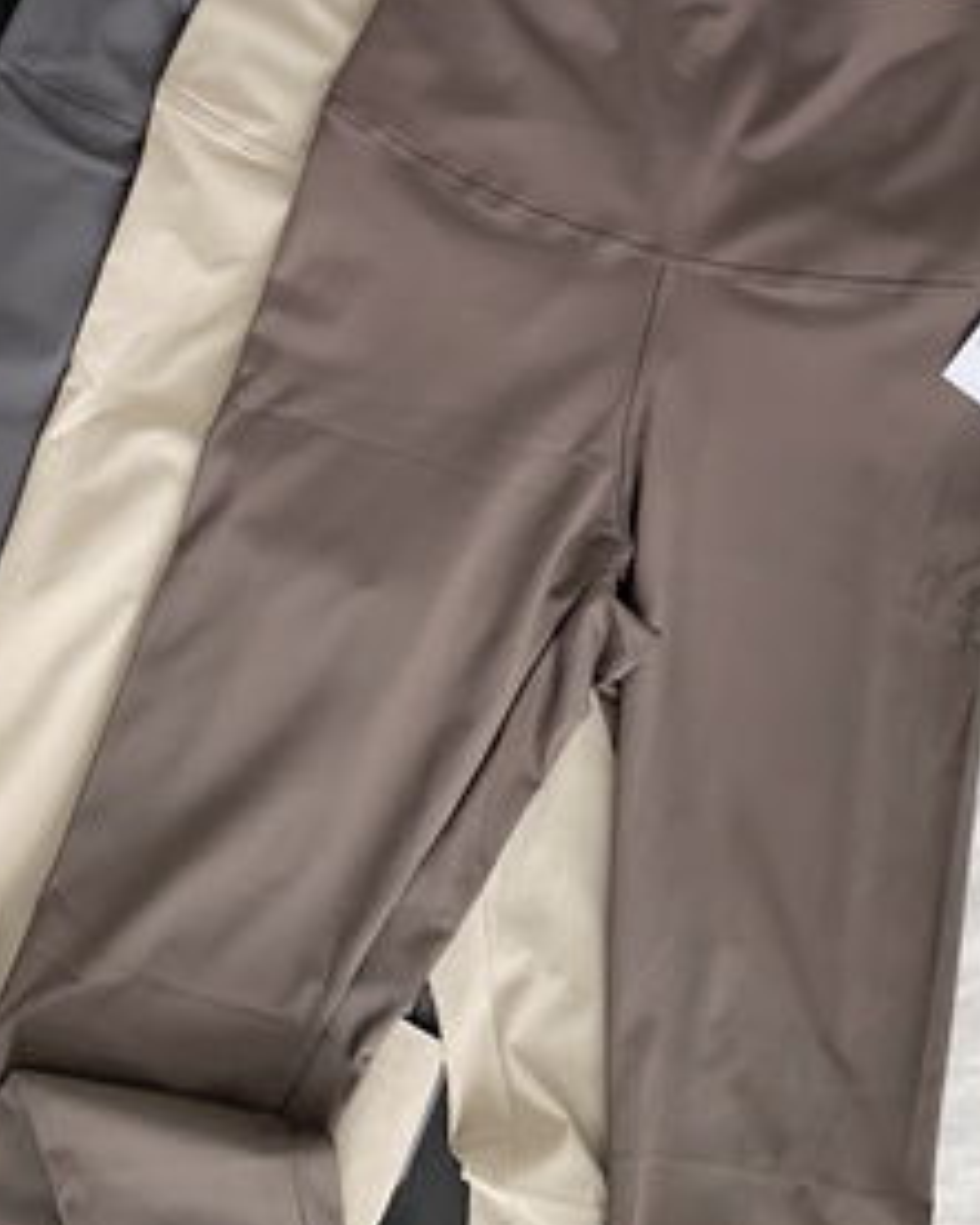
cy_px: 131
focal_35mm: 49
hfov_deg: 30.8
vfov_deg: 35.8
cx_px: 390
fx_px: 1776
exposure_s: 1/50
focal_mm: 4.25
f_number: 1.8
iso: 100
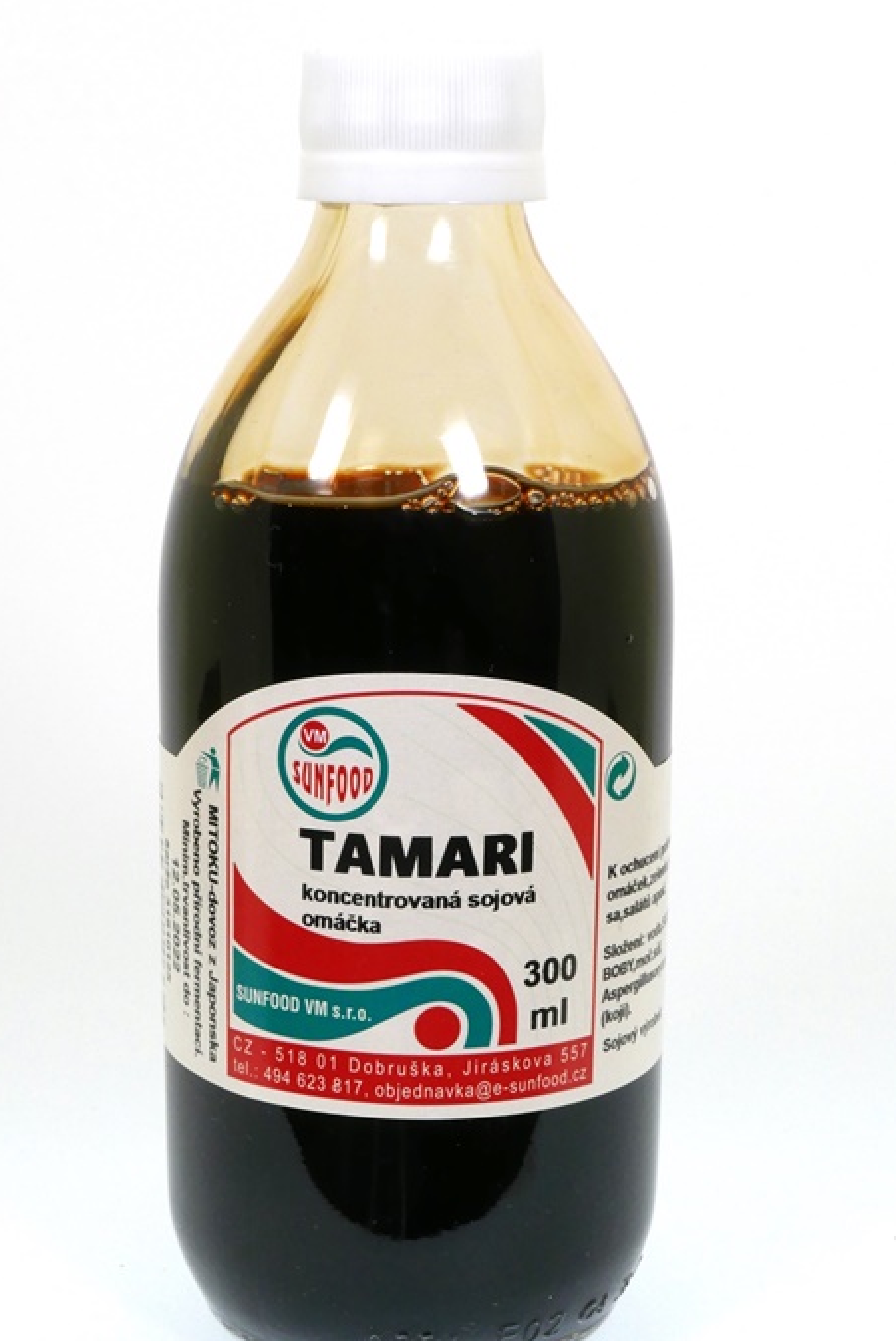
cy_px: 721
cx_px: 408
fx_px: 3094
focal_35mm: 83
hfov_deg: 16.5
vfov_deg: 24.5
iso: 800
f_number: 16
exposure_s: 1/30
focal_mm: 31.5
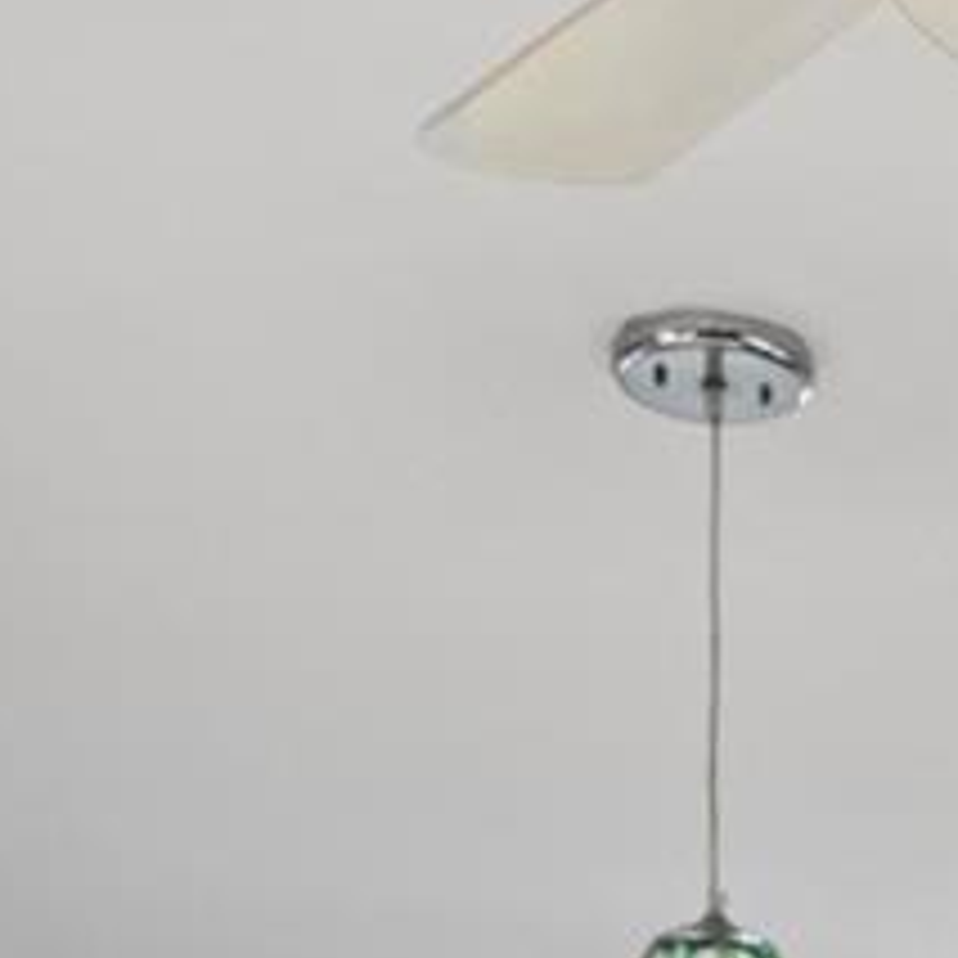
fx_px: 4102
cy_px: 2337
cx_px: 1345
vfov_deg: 11.1
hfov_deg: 12.8
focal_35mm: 131
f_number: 5.6
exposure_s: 1/10
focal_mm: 16
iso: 1250
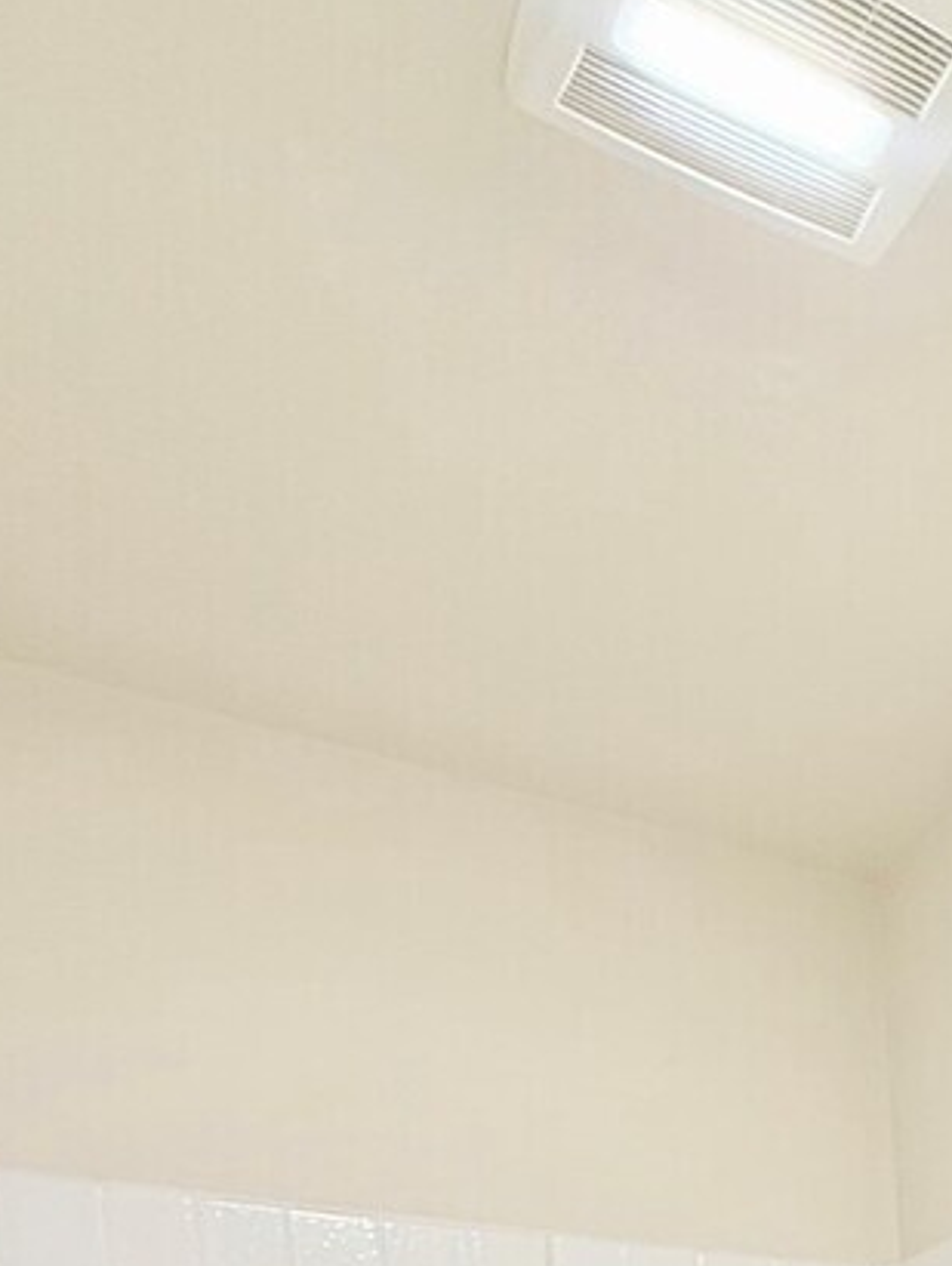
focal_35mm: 49
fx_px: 1794
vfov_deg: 28.6
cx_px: 1420
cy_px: 1793
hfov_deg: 23.7
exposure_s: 1/120
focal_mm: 2.22
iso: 200
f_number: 2.2
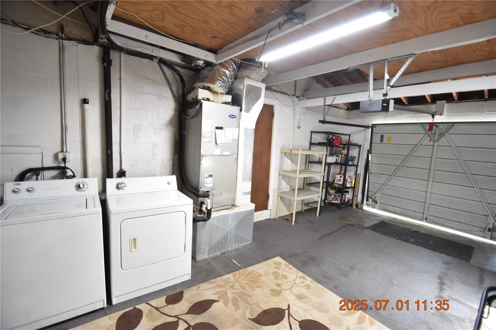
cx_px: 248
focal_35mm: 15
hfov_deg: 100.4
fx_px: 207
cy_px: 165
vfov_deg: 77.3
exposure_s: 1/20
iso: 800
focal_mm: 10
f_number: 3.5
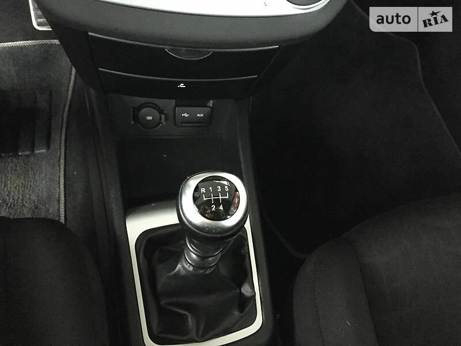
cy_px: 173
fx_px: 386
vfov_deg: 48.2
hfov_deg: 61.7
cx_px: 230
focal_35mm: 29
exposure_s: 1/17
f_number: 2.2
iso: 1600
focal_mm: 4.2
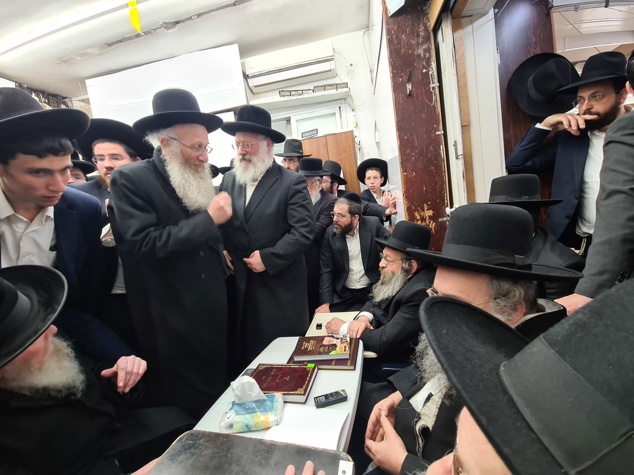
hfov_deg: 106.2
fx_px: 238
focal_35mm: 13
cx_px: 317
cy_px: 238
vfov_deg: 89.9
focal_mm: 2.22
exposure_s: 1/50
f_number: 2.2
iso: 80
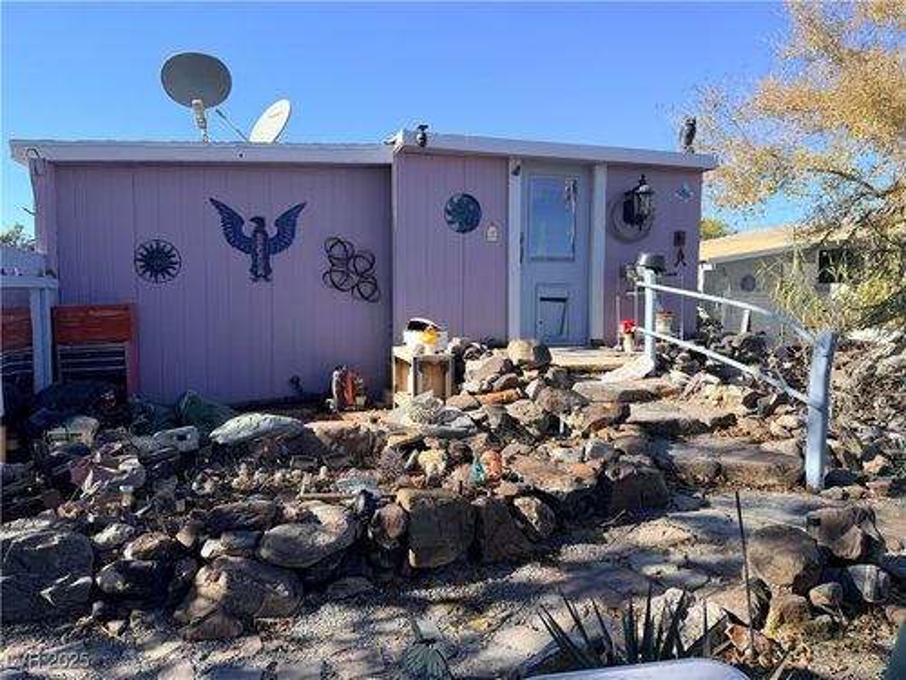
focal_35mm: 24
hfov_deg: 71.6
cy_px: 340
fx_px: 628
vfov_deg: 56.8
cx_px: 453
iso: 80
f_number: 1.78
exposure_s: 1/2299
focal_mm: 6.76
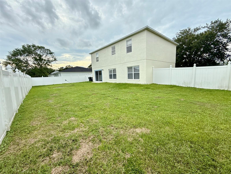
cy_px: 87
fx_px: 93
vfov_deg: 85.7
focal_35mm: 14
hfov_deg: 102.1
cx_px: 116
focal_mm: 2.22
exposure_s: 1/717
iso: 64
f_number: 2.2
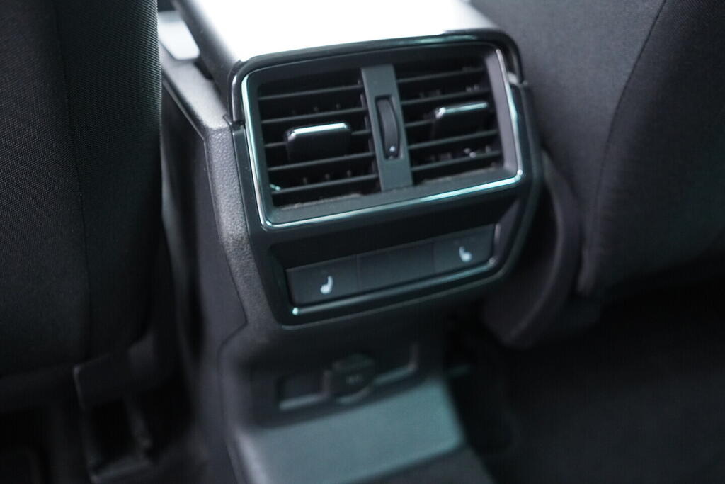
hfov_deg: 53.1
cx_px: 362
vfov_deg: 36.9
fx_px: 725
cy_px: 242
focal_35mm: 36
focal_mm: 24
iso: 2500
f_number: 2.8
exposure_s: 1/40
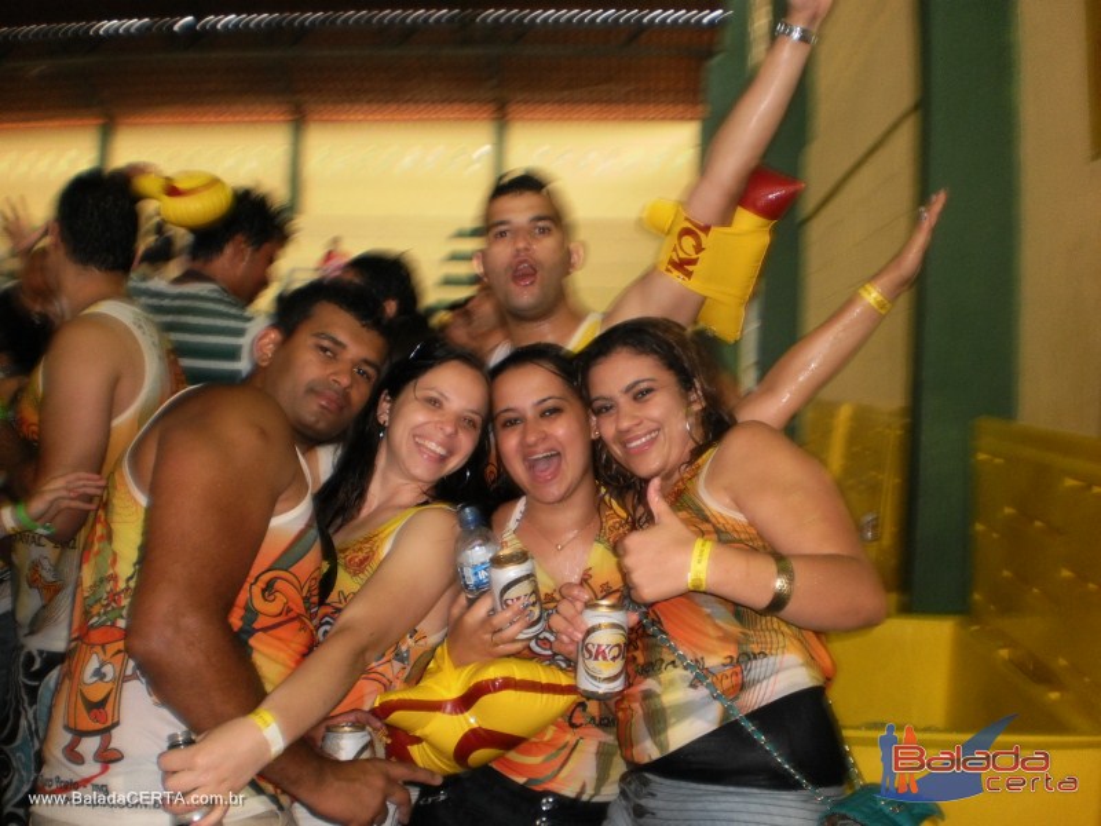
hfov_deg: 51.4
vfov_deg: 39.7
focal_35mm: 36
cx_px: 550
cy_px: 413
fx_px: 1145
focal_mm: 6.3
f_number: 3.1
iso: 125
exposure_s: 1/30
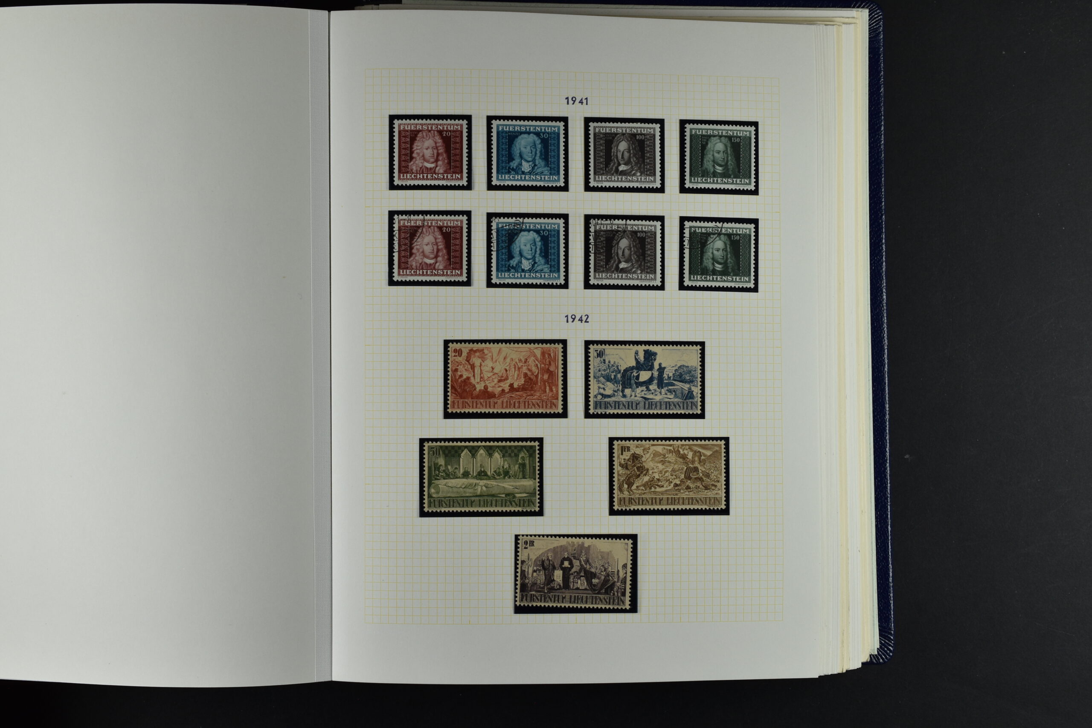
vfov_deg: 22.6
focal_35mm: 60
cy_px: 364
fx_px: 1820
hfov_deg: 33.4
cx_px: 546
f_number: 8
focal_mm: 40
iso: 400
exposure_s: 1/250
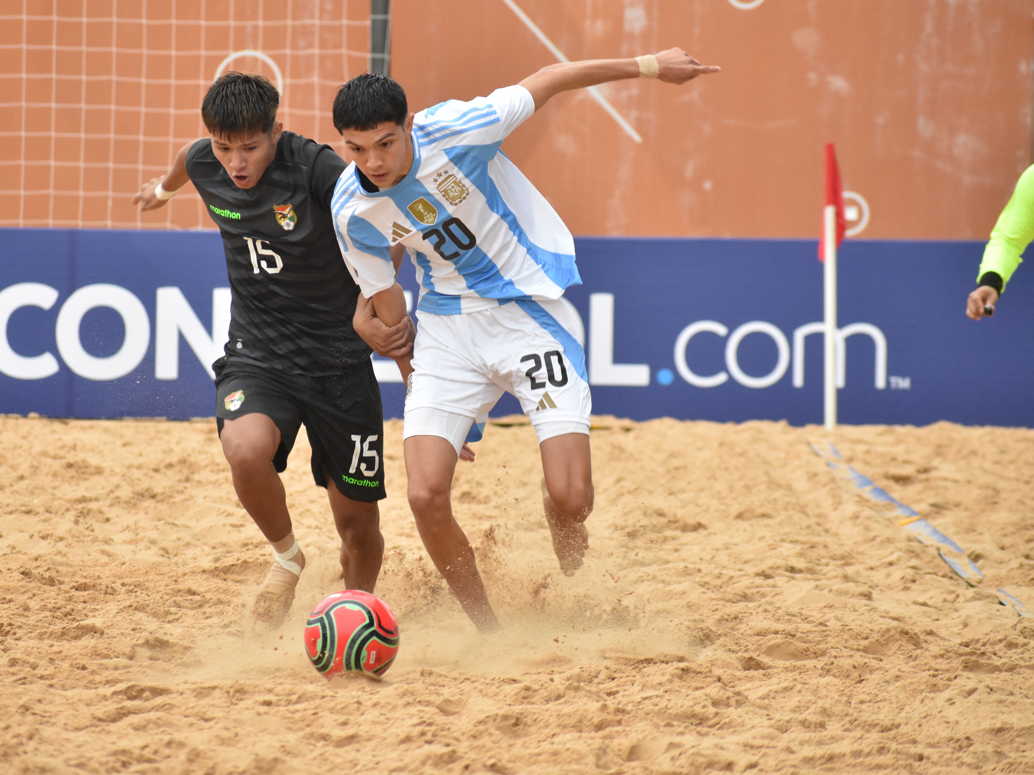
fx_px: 8949
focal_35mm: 300
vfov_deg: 5.0
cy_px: 342
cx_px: 432
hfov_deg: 6.6
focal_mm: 165
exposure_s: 1/640
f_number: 5
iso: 2000
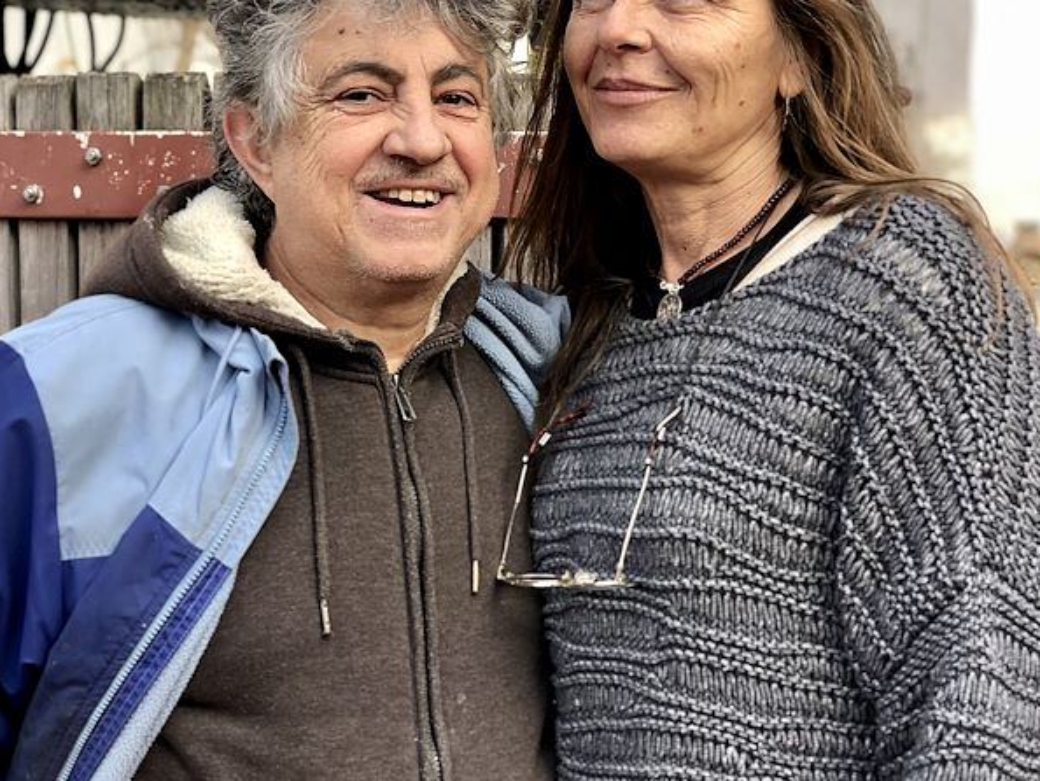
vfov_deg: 21.0
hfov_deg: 27.8
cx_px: 522
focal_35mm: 70
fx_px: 2104
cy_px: 334
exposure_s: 1/60
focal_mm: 6
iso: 16
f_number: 2.4
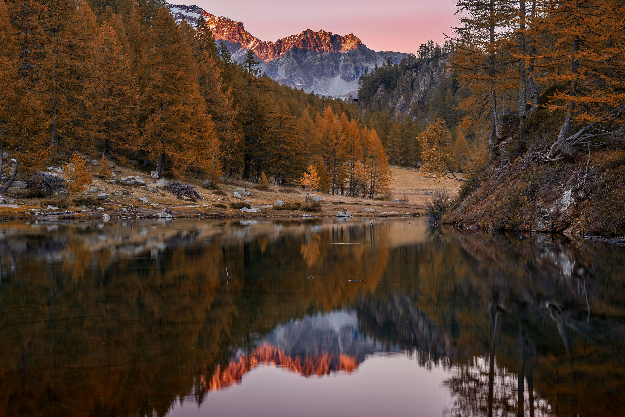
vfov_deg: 23.8
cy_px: 208
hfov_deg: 35.1
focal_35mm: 57
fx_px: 990
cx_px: 312
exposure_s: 1/1.25
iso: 100
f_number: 9
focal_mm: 57
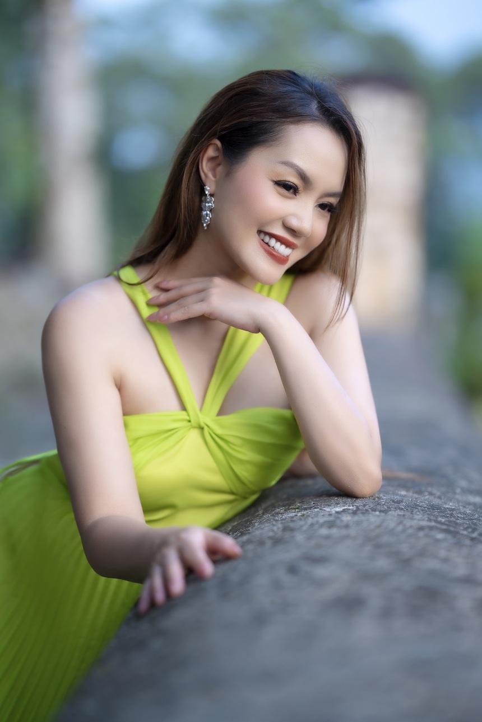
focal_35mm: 85
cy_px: 361
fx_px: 1707
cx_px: 241
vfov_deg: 23.9
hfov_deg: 16.1
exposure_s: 1/400
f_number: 1.4
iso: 125
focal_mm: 85
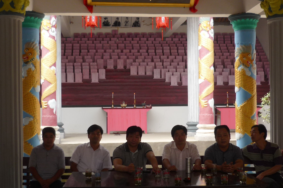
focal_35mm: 52
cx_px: 135
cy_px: 106
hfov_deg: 38.2
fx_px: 409
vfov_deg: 26.0
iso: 100
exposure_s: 1/200
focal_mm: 5.5
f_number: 2.8
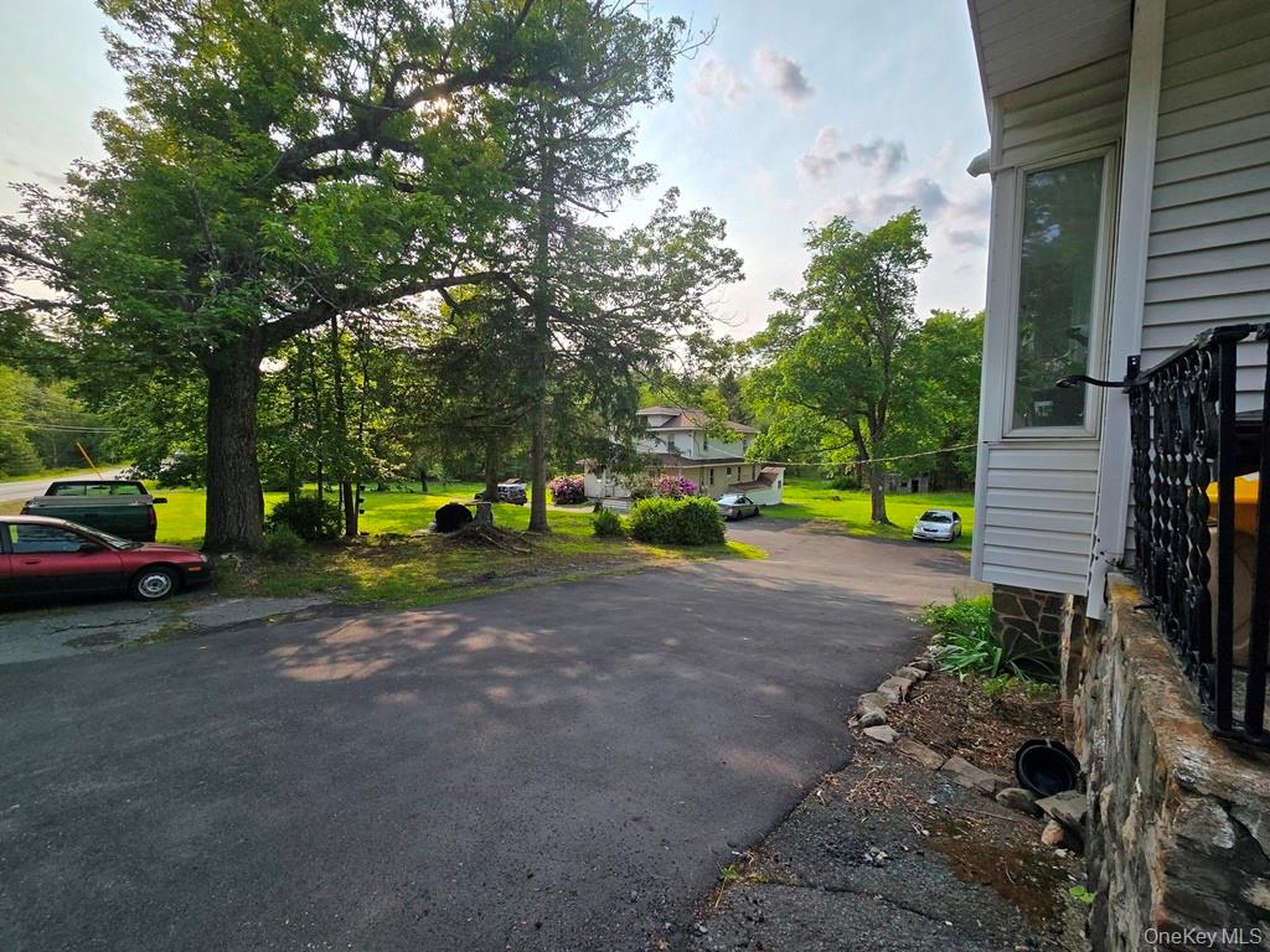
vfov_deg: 89.9
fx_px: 477
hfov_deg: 106.2
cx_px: 635
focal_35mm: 13
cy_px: 476
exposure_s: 1/1328
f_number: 2.2
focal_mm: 2.2
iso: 50
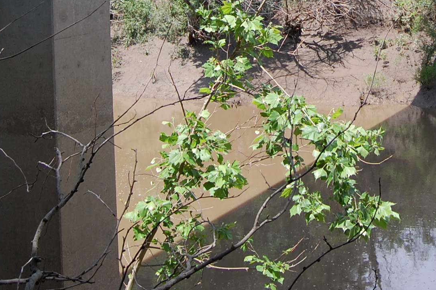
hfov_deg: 26.6
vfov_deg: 17.1
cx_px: 337
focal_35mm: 75
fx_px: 907
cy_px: -85
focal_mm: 18
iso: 200
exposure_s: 1/200
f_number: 7.1
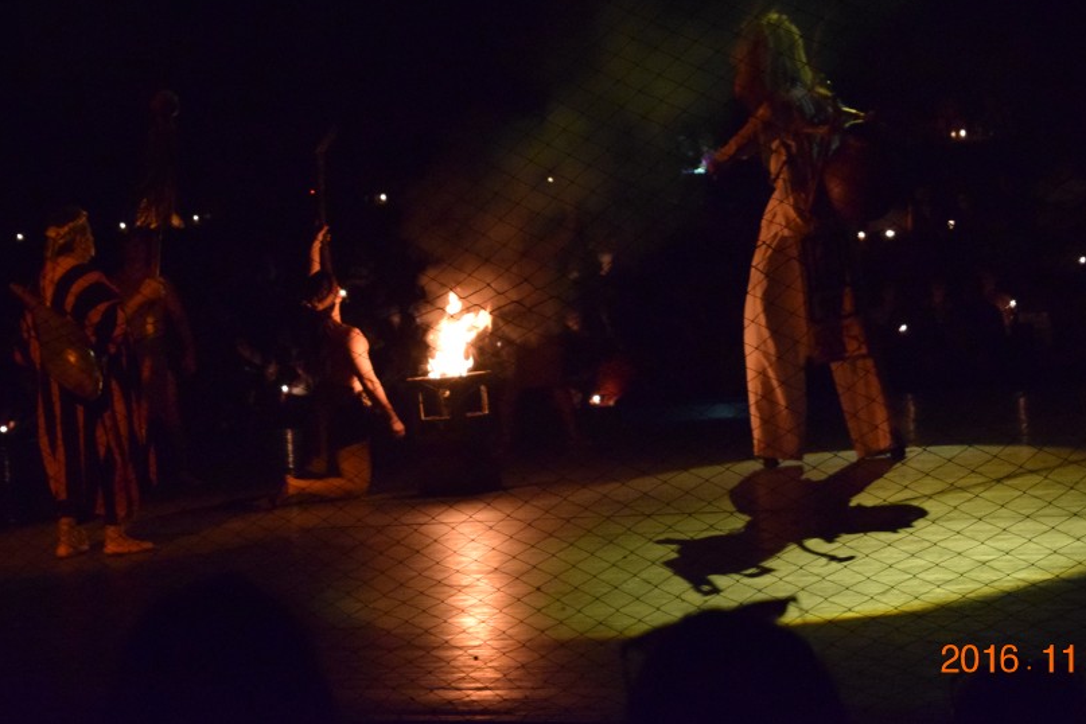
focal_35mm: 105
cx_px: 579
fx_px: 3156
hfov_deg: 19.5
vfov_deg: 13.1
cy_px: 269
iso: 6400
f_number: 5.6
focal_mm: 55
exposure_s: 1/60
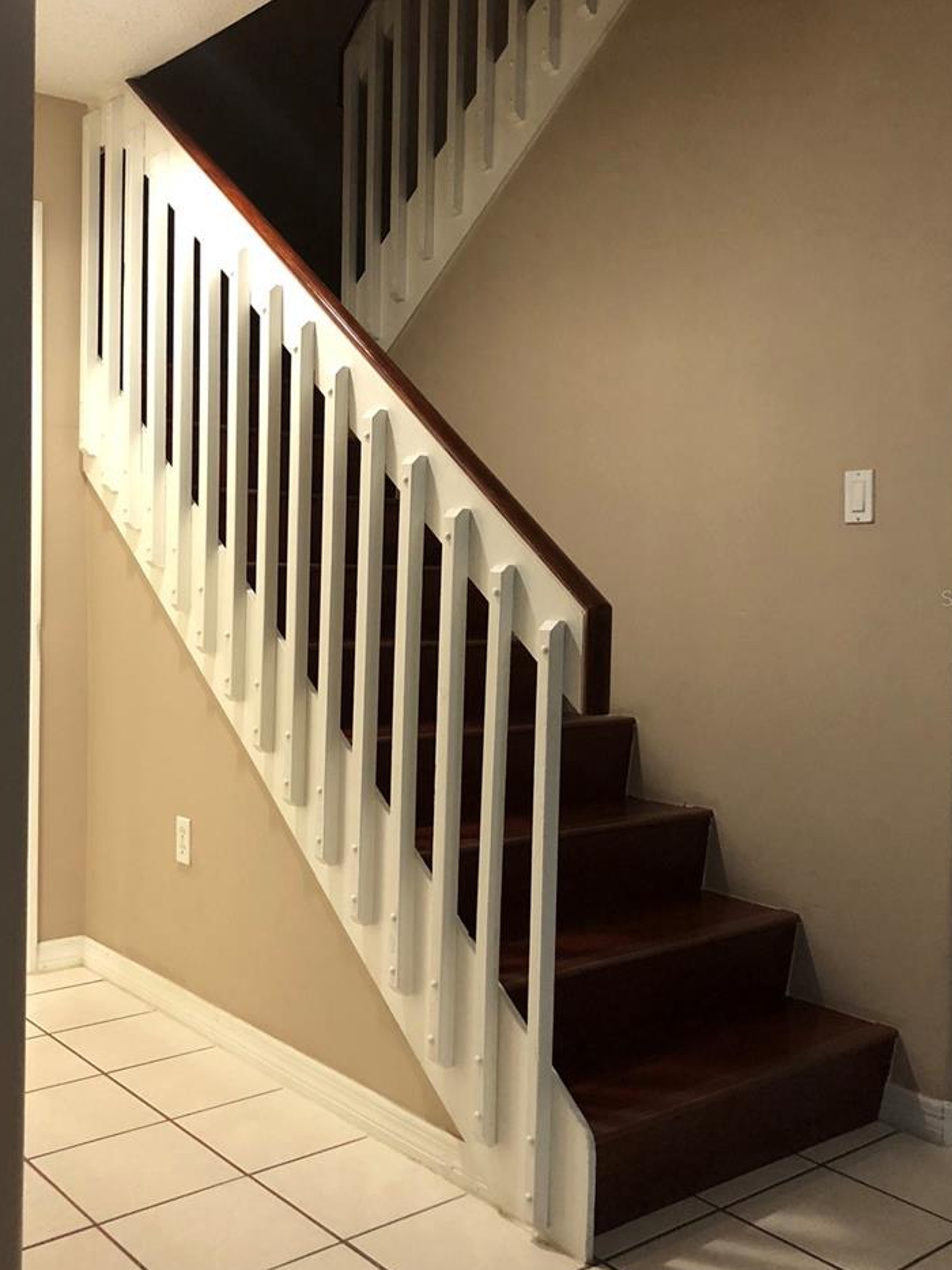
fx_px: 1320
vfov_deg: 51.3
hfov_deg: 39.6
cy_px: 598
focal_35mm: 36
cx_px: 426
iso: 80
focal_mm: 4
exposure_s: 1/15
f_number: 1.8
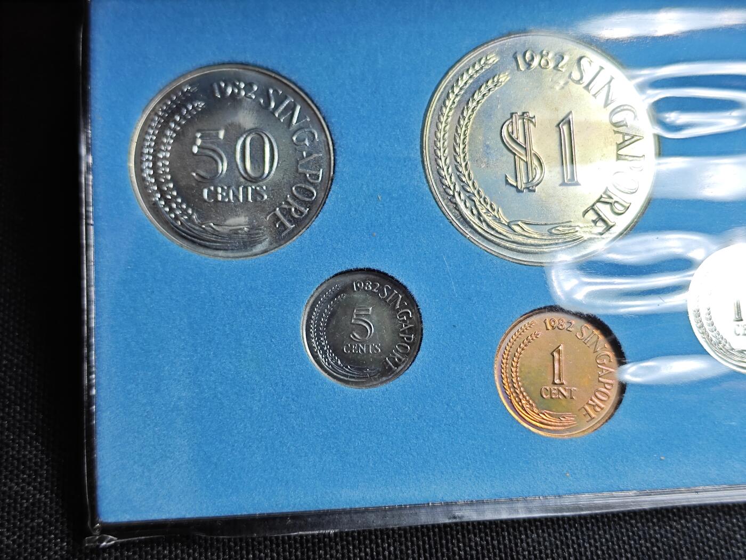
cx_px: 373
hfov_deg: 38.9
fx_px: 1056
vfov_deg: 29.7
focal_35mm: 49
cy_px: 280
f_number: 1.6
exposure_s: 1/100
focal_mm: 5.84
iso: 64
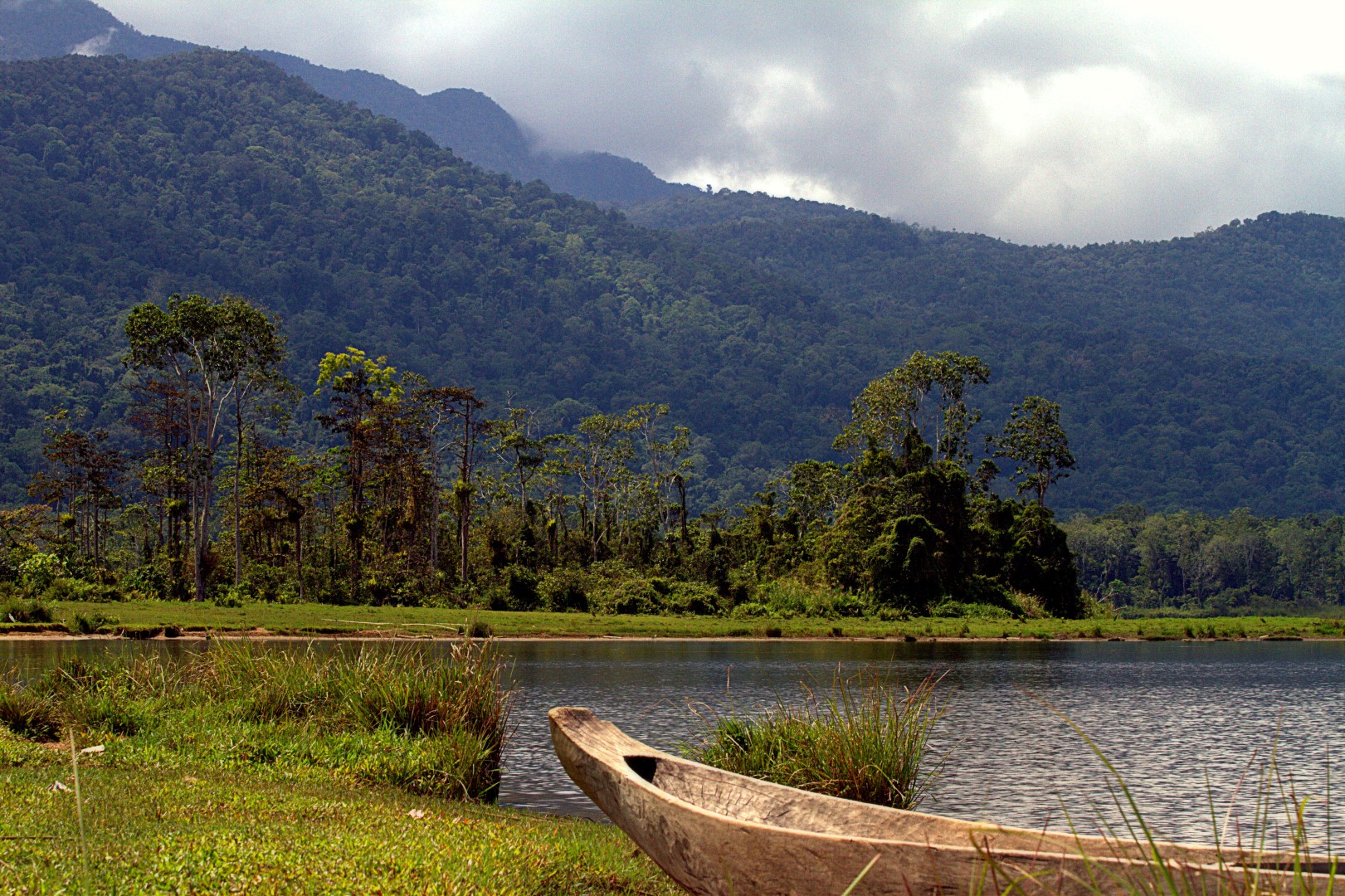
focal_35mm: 109
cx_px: 672
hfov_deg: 18.8
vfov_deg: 12.6
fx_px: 4071
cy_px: 448
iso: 400
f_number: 13
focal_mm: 70
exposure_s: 1/640
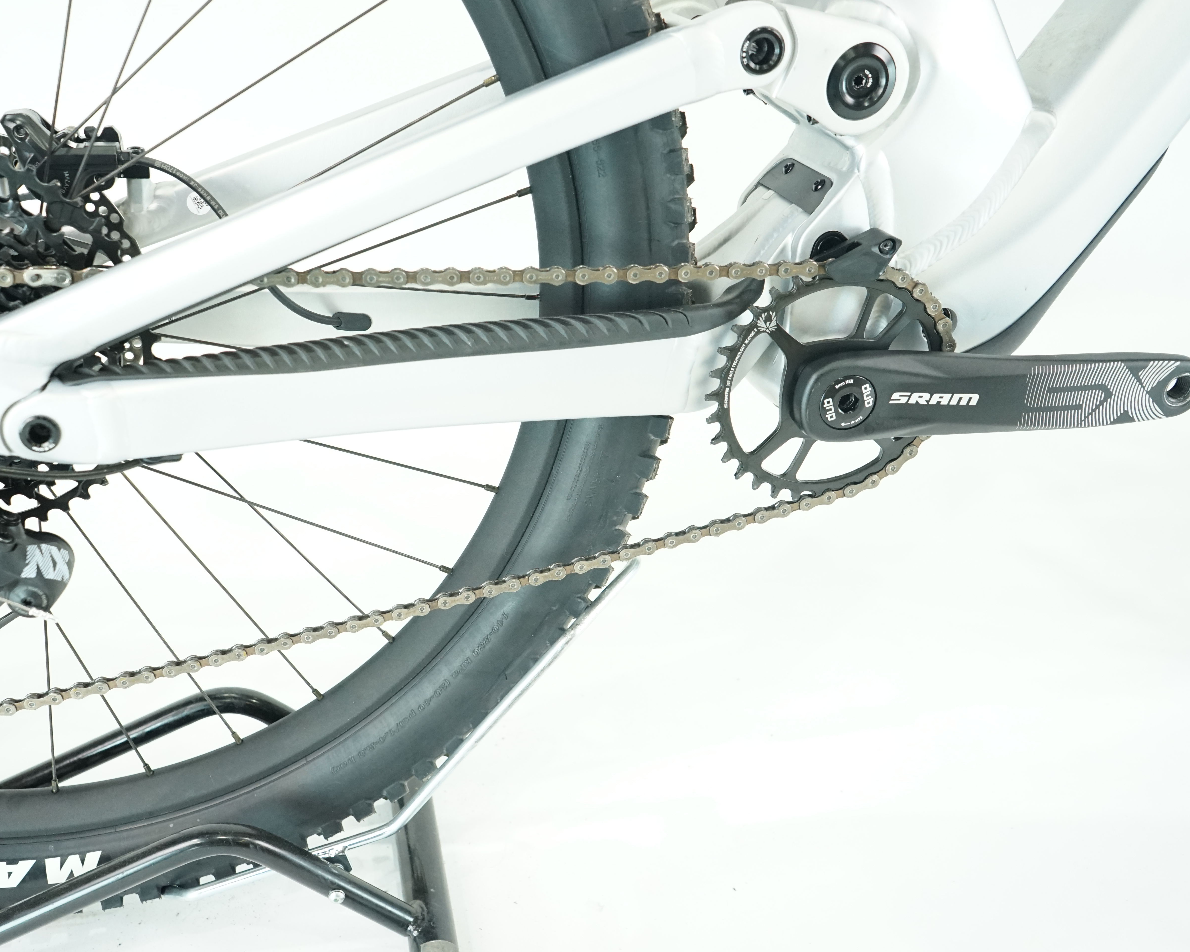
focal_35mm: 33
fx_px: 1162
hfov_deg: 53.8
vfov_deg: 44.5
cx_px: 467
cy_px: 462
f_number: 5
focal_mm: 28
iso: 3200
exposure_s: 1/200
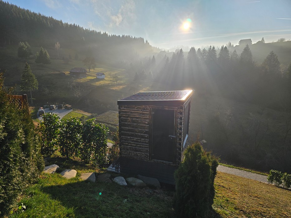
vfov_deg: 58.9
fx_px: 193
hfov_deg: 73.9
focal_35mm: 23
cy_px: 109
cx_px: 146
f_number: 1.7
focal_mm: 6.3
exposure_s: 1/1005
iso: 12
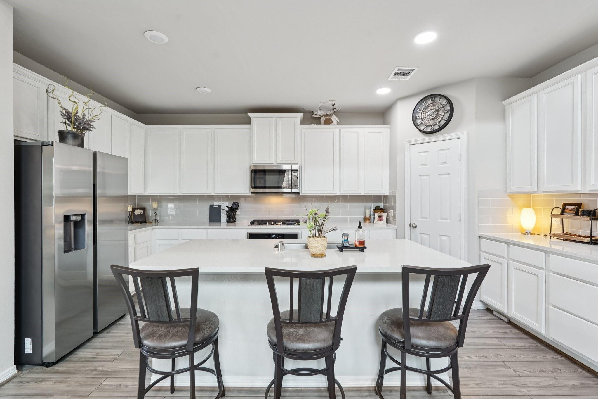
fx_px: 266
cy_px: 200
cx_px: 299
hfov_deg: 96.7
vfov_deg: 73.7
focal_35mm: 16
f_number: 8
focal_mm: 16
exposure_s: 1/15
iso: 400
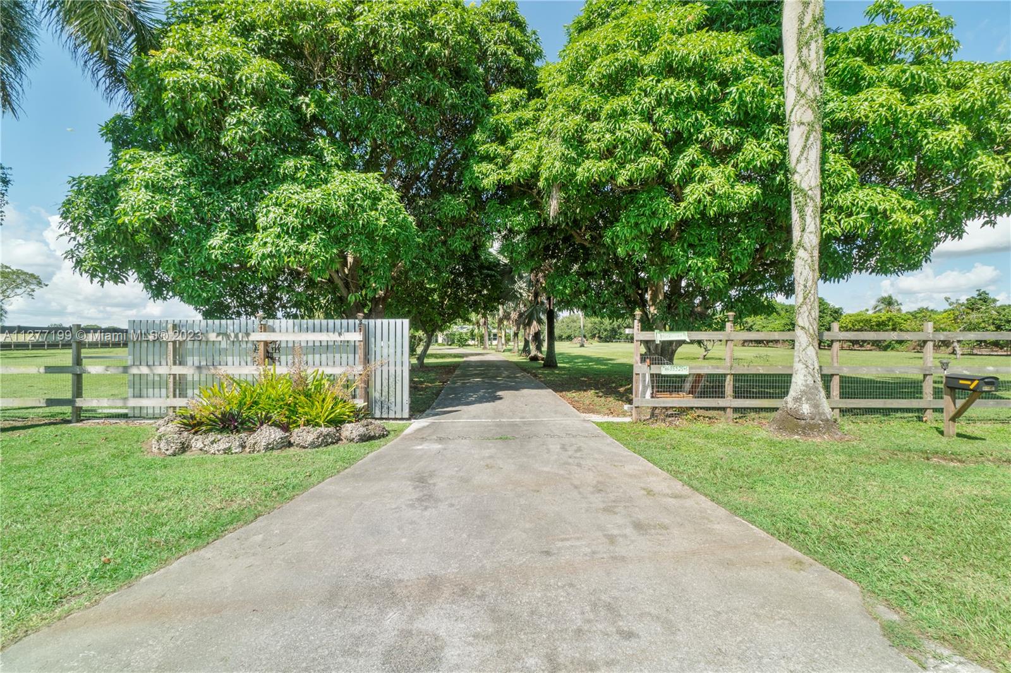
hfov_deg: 100.4
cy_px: 336
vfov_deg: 77.3
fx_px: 421
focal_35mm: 15
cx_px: 506
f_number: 11
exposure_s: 1/125
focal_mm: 10
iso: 100
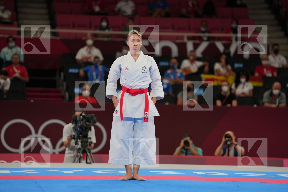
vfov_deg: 7.5
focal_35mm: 182
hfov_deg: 11.3
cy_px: 96
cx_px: 144
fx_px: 1456
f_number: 2.8
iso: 250
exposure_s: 1/500
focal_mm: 182
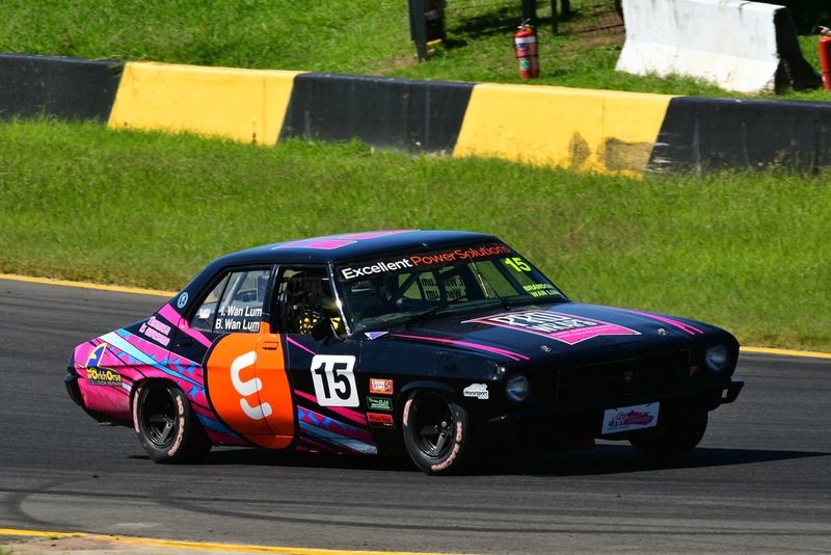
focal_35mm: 480
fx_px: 11083
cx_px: 416
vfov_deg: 2.9
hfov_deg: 4.3
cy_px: 278
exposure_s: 1/640
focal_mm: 320
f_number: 13
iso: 500
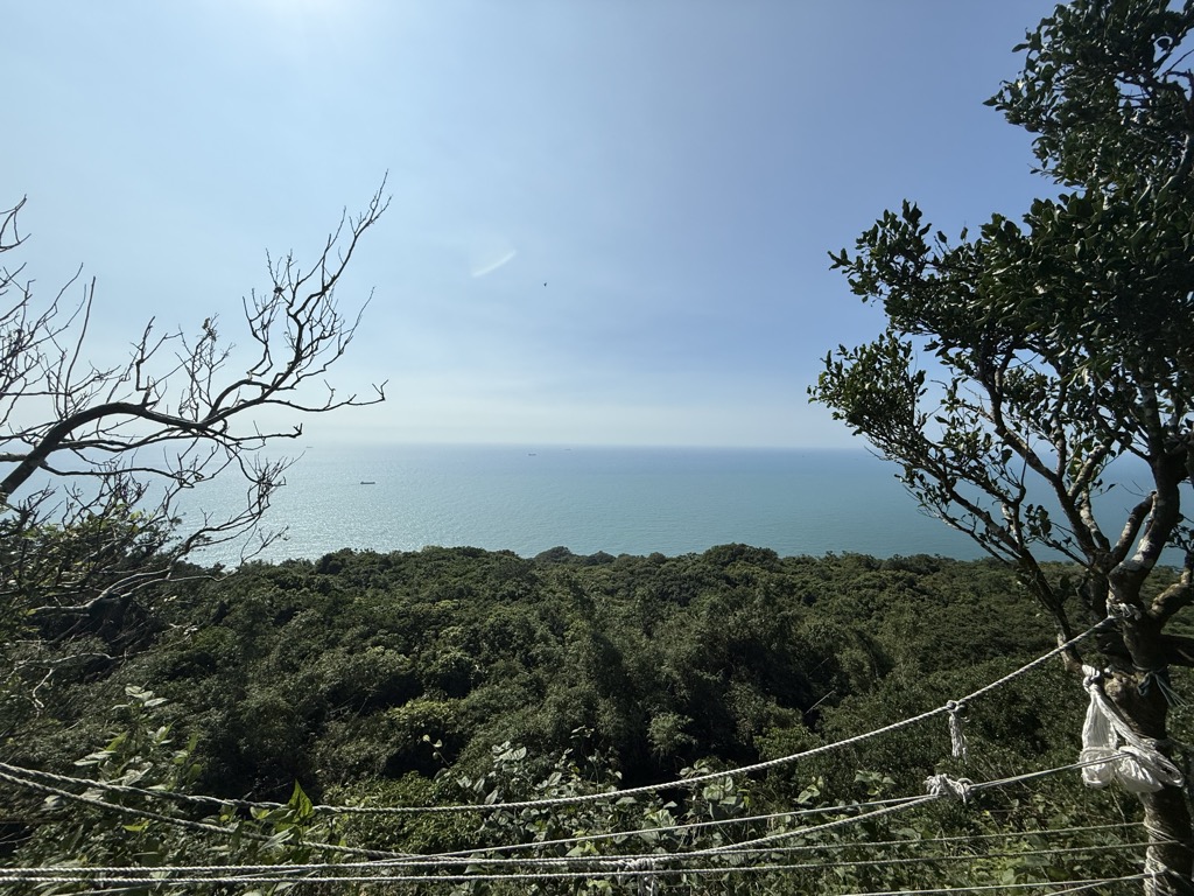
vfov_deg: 85.7
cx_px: 597
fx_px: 483
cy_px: 448
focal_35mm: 14
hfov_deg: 102.1
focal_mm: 2.22
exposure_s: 1/6173
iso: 50
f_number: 2.2
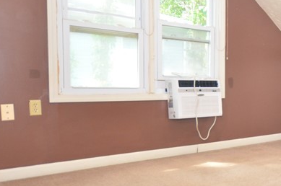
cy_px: 90
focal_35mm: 42
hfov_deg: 38.9
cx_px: 304
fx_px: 327
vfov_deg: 31.8
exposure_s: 1/60
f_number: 4
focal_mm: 10
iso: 800
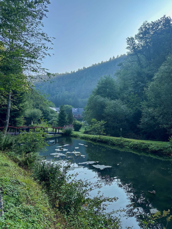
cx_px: 86
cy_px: 114
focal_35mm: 24
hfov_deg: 56.8
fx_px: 159
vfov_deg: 71.6
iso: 80
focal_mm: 6.86
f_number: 1.8
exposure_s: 1/1800
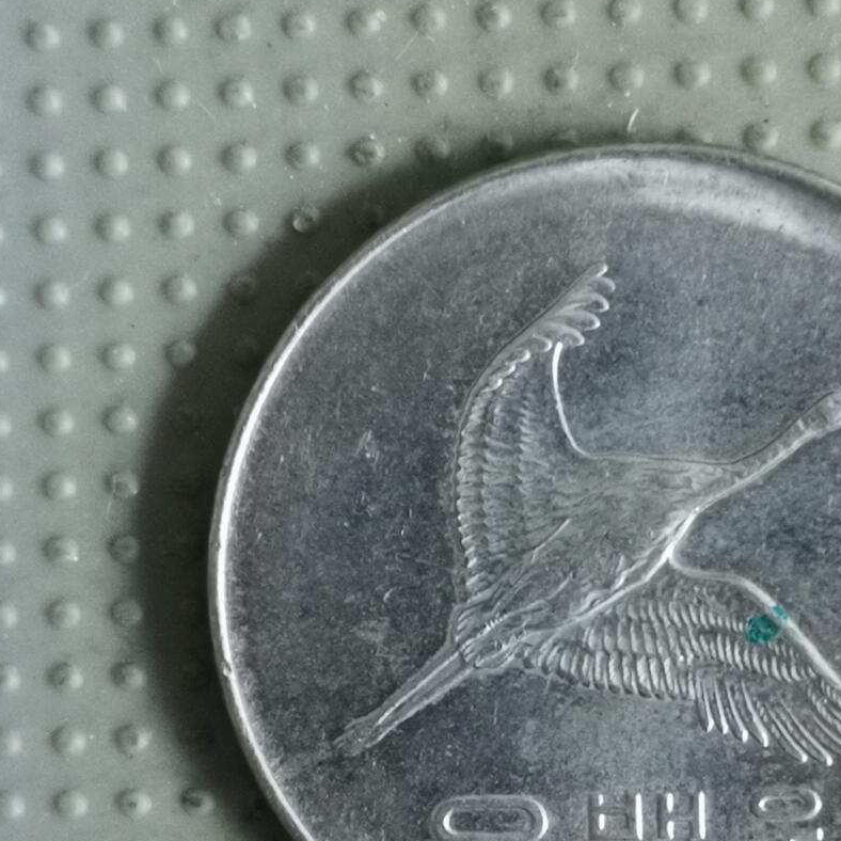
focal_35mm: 105
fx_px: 2886
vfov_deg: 16.5
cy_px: 622
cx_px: 593
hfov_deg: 16.5
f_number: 1.8
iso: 500
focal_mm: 4.75
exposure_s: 1/25.7
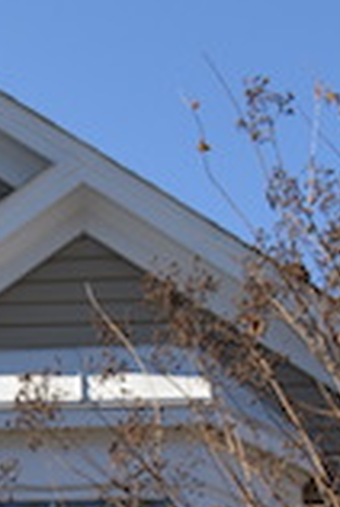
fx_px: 2116
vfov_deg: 12.6
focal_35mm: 150
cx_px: -181
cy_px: 889
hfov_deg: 8.9
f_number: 7.1
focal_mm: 22
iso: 100
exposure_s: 1/200
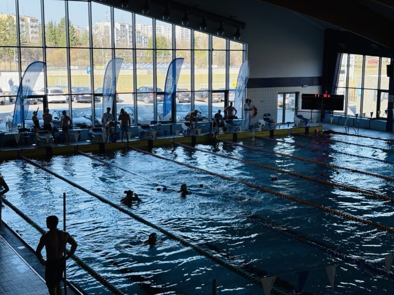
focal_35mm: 52
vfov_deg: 28.0
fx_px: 592
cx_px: 197
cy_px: 148
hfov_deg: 36.8
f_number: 1.6
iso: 32
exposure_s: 1/314
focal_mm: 5.96
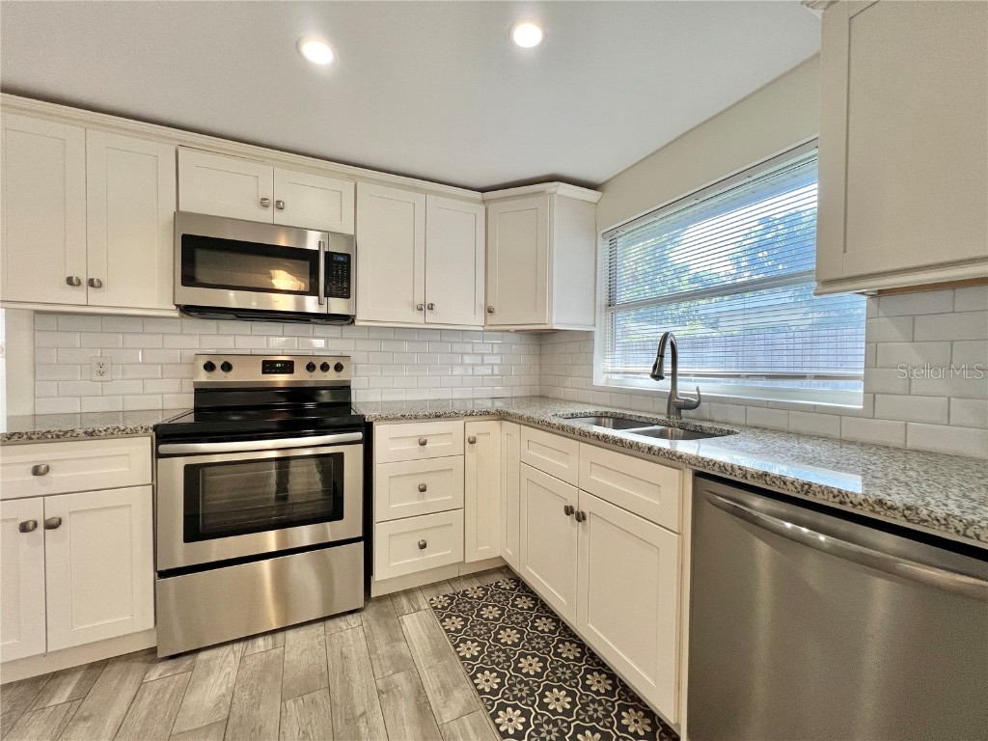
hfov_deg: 106.2
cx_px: 494
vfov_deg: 89.9
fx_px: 371
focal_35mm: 13
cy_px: 370
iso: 125
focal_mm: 1.57
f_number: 1.8
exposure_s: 1/120
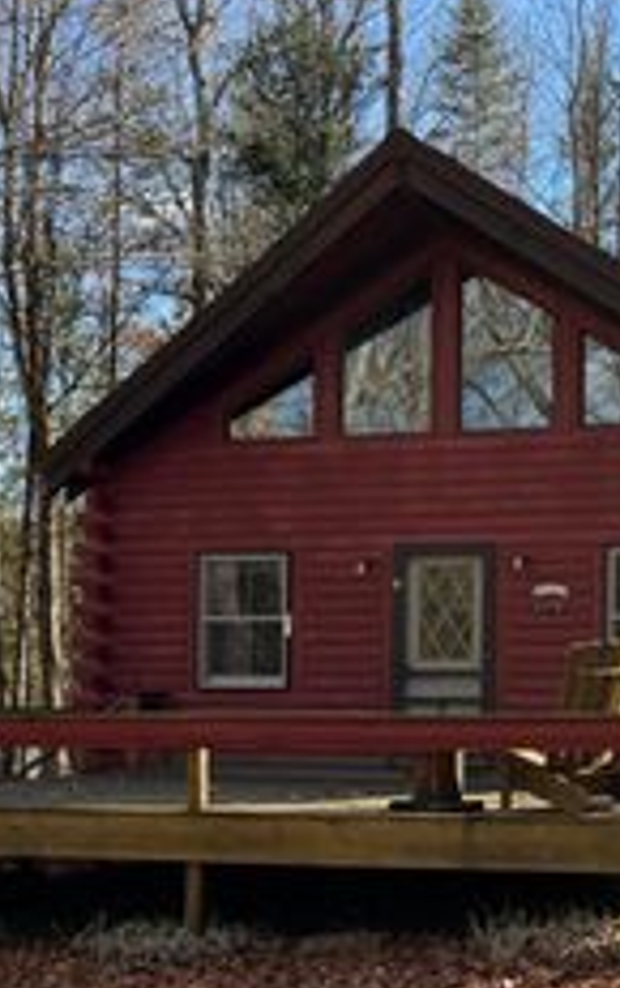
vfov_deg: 36.4
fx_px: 1482
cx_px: 505
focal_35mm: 55
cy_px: 669
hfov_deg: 23.3
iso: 80
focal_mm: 6.76
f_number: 1.78
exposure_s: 1/639
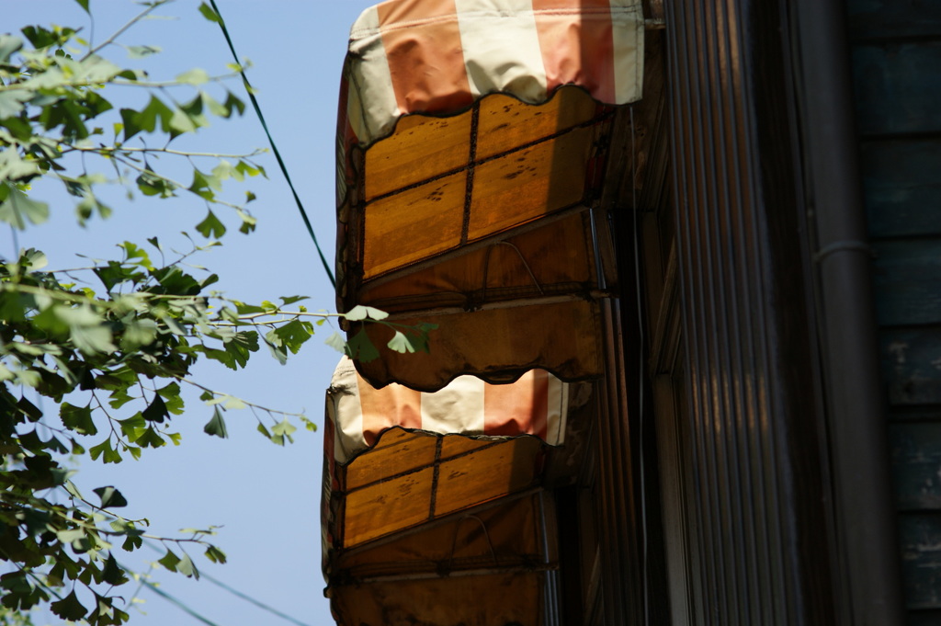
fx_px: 3330
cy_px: 313
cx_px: 470
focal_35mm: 128
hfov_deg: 16.1
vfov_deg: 10.7
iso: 100
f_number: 4
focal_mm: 85
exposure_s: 1/800
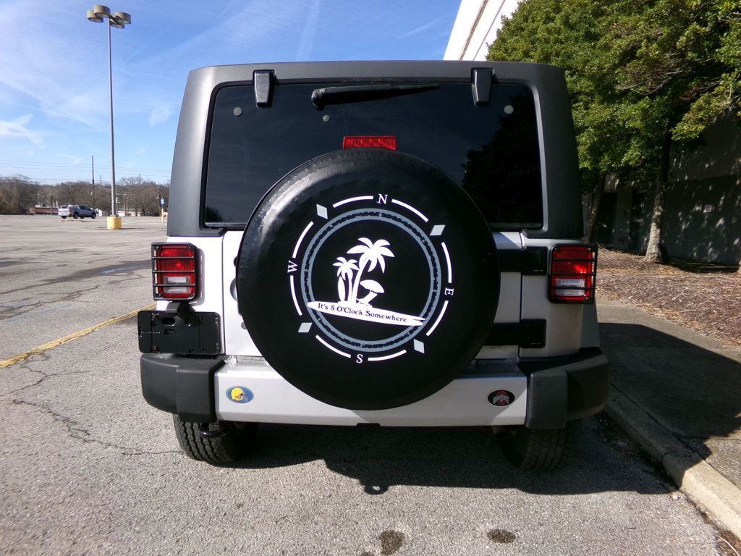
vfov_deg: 56.8
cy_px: 278
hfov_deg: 71.6
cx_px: 370
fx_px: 514
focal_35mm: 24
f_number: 3.7
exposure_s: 1/600
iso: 100
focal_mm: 4.3
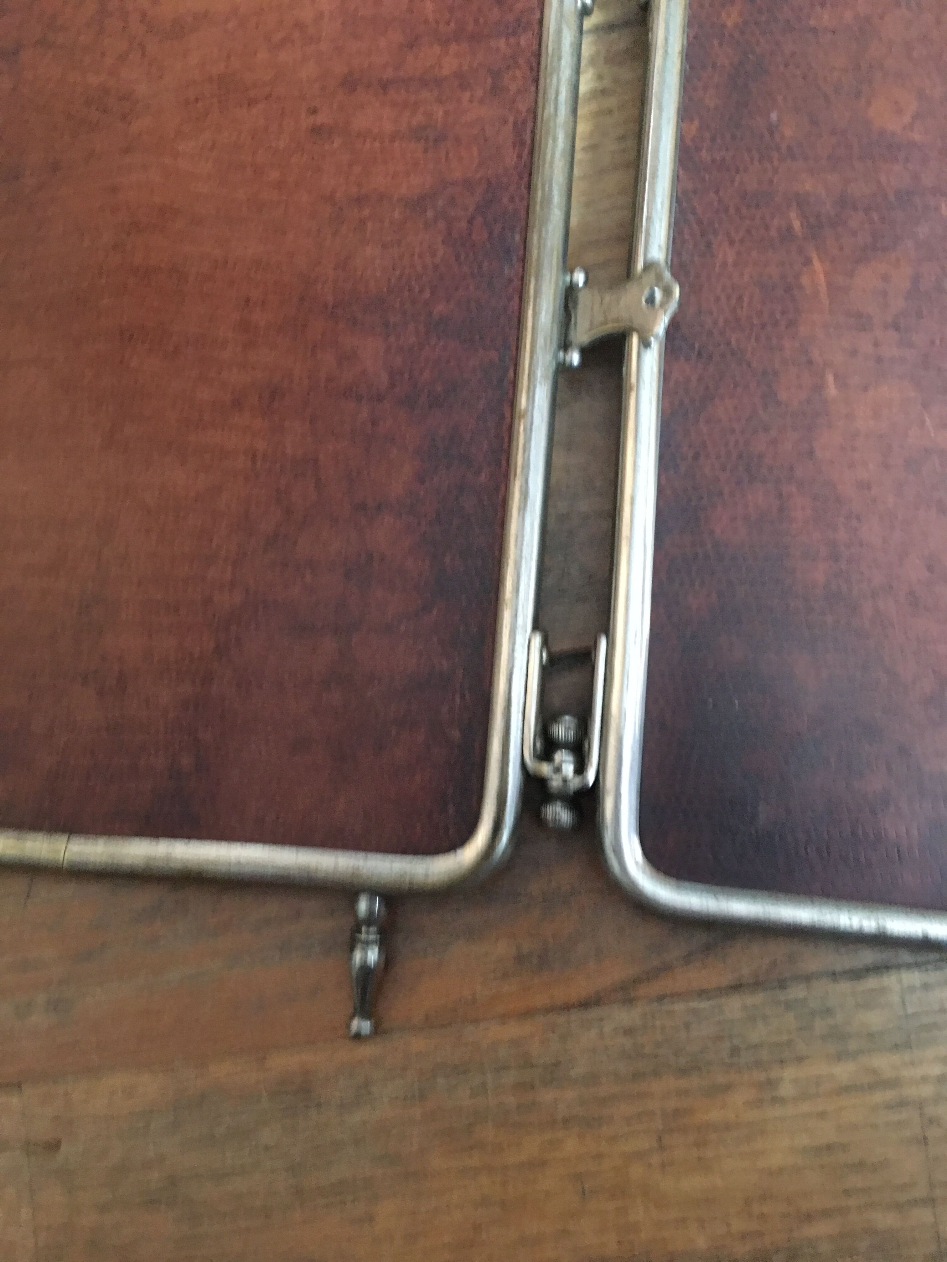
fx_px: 1058
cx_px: 474
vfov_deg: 61.7
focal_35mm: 29
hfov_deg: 48.2
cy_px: 631
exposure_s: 1/4
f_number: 2.2
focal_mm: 4.15
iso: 100
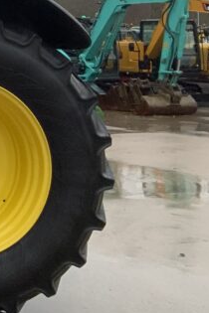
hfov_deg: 11.8
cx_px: -265
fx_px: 853
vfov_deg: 20.3
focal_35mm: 98
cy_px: 15
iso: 64
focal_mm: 3
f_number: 1.8
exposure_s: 1/88
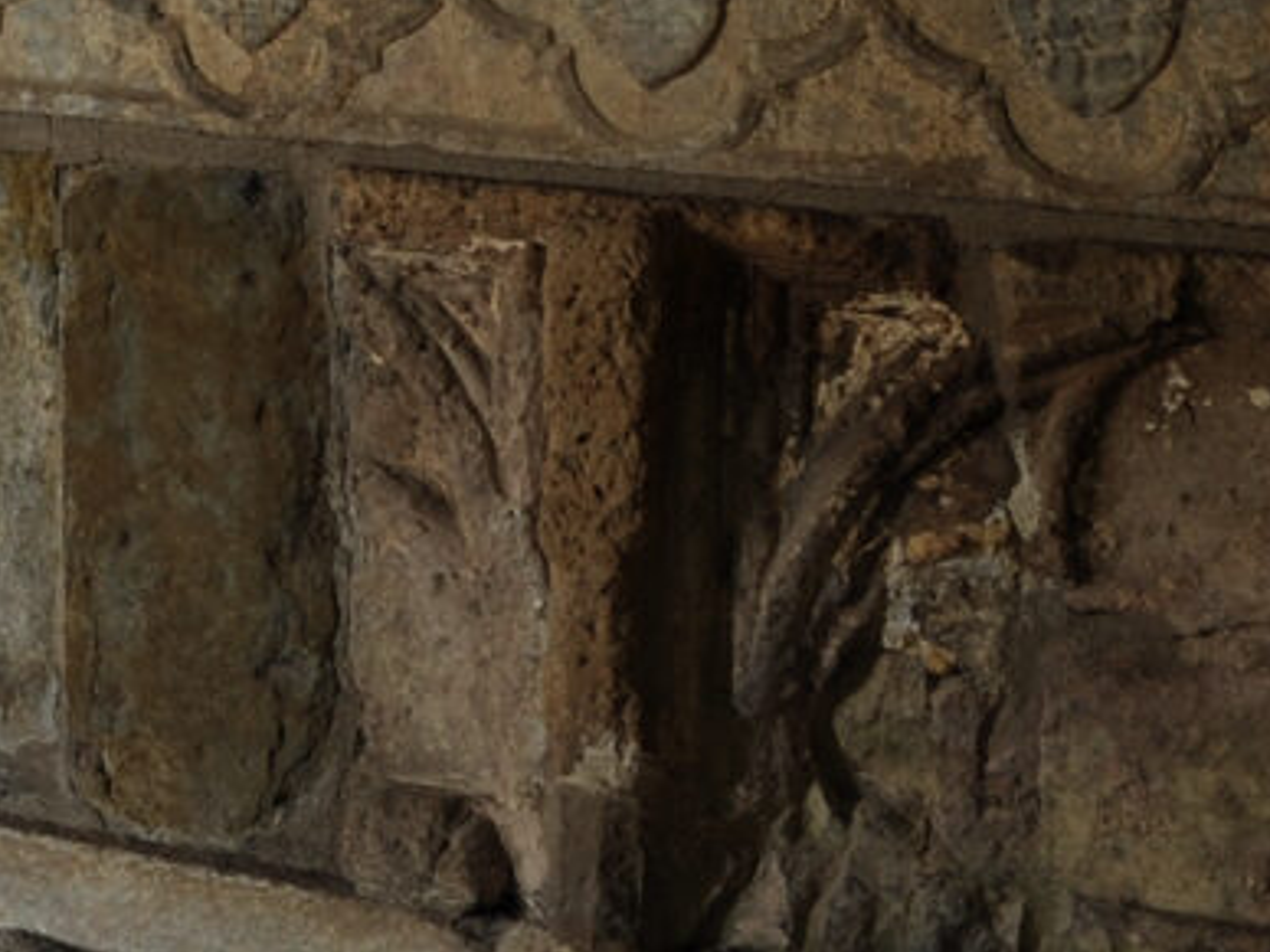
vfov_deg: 8.5
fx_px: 6090
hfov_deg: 10.9
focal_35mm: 166
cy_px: -847
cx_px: -1211
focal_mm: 27
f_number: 7.1
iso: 200
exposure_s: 1/13
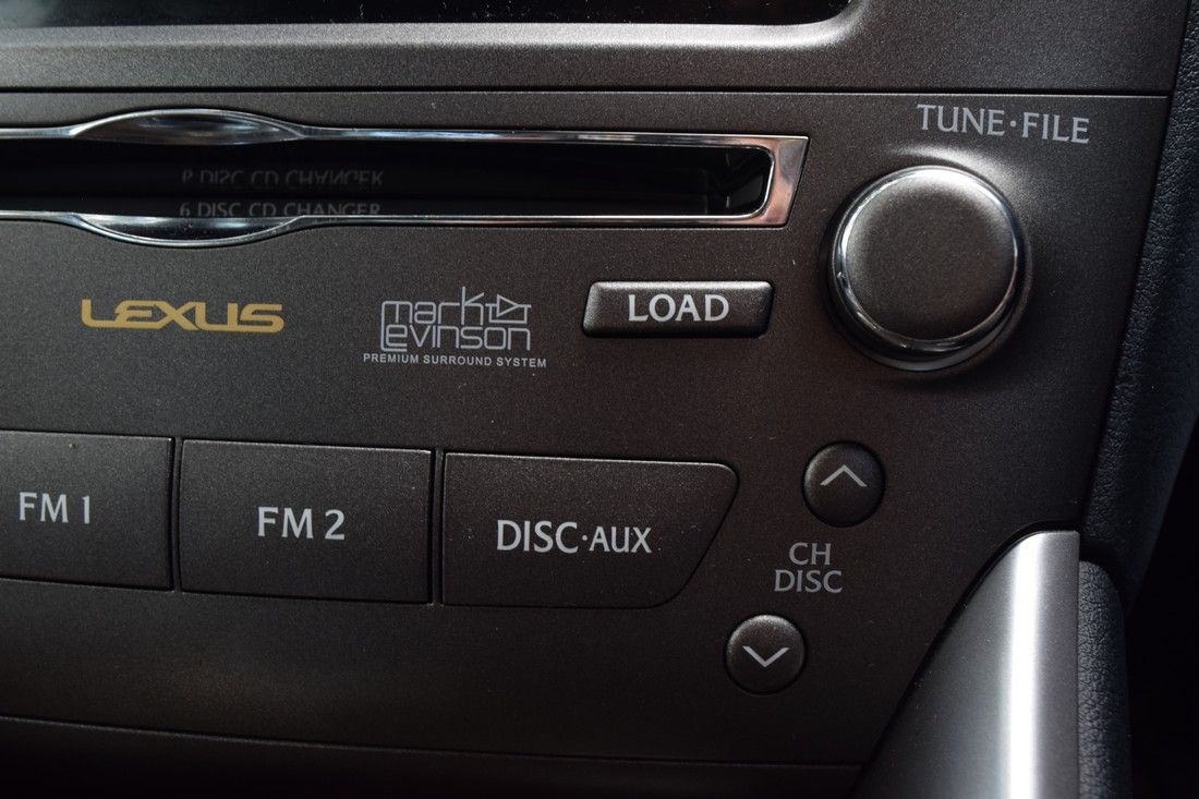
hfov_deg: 51.3
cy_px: 400
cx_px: 600
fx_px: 1249
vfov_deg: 35.5
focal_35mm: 38
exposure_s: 1/15
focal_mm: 25
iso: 500
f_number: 10
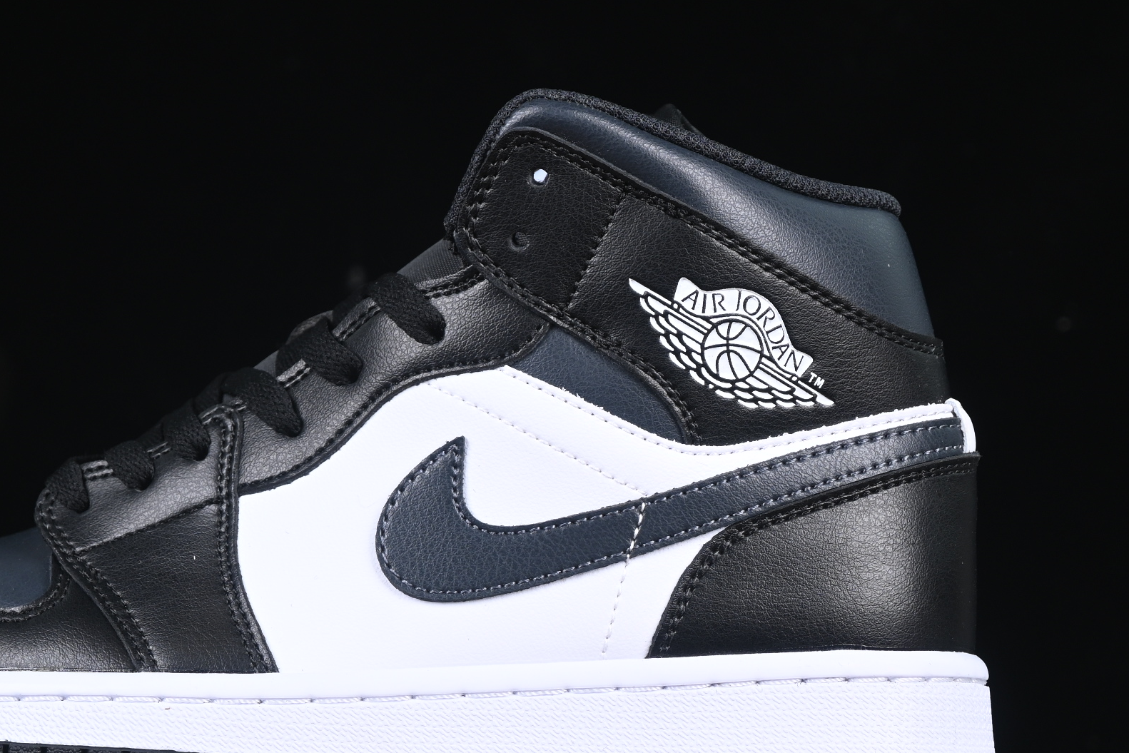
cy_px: 380
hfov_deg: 15.5
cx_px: 351
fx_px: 4140
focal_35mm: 132
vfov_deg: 10.4
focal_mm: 50
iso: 160
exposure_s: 1/60
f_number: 6.3
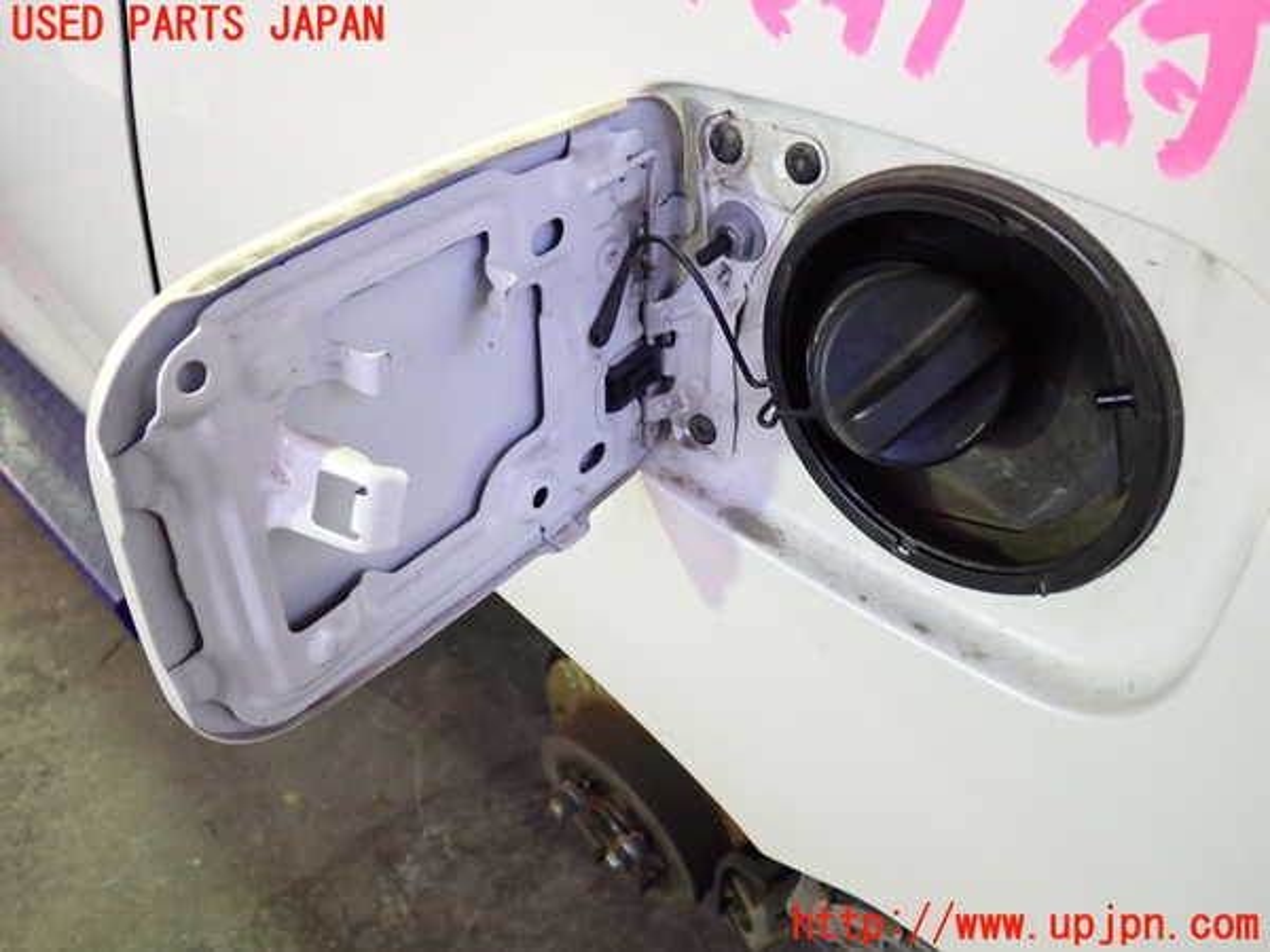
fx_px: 1101
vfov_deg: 46.8
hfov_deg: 60.0
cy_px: 476
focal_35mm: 30
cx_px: 635
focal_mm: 5.4
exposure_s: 1/30
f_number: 2.3
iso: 500
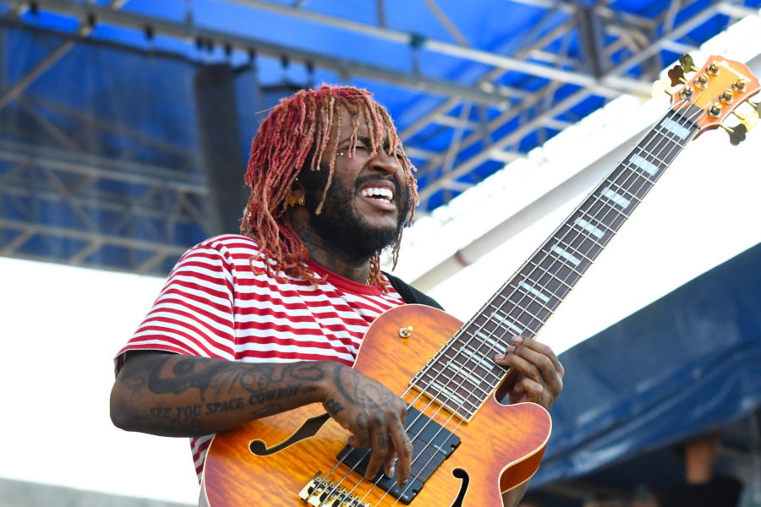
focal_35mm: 117
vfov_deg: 11.7
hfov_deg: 17.5
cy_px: 254
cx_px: 380
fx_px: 2473
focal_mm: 78
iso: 3200
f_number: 5
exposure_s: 1/4000
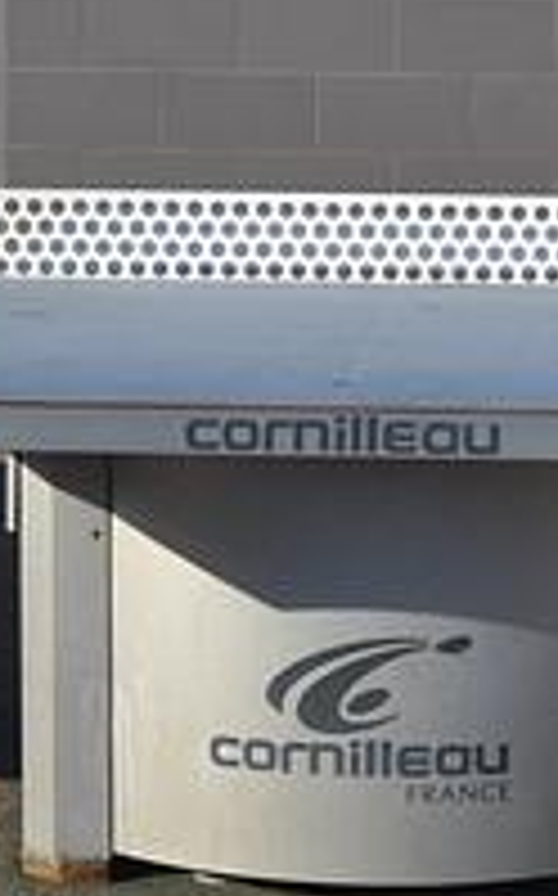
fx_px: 2999
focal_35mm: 123
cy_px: 333
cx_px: 398
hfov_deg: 10.6
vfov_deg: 17.0
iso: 100
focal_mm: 32
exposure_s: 1/250
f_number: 8
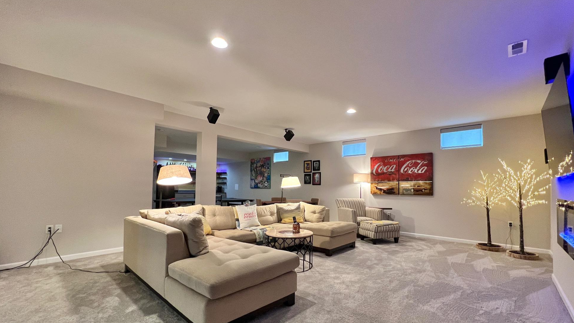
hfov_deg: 102.9
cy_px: 182
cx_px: 302
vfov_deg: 70.3
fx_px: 228
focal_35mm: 15
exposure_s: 1/60
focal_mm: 1.57
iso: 320
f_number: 1.8
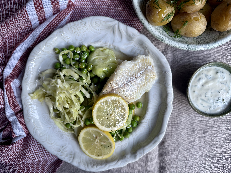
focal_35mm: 24
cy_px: 86
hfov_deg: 71.6
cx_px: 116
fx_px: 160
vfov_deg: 56.8
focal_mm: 6.76
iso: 100
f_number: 1.78
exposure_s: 1/121
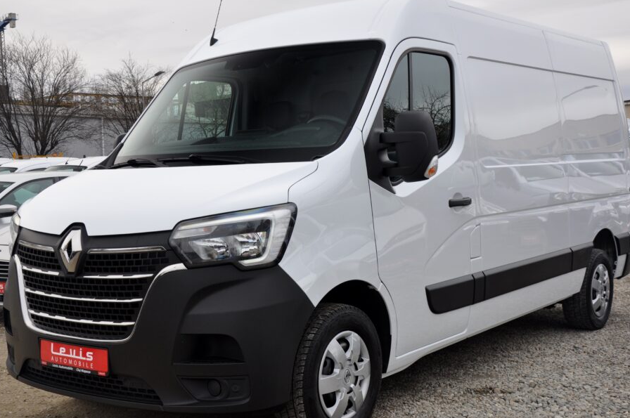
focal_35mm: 48
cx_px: 304
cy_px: 211
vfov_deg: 28.0
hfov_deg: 41.2
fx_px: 839
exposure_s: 1/160
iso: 400
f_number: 6.3
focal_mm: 28
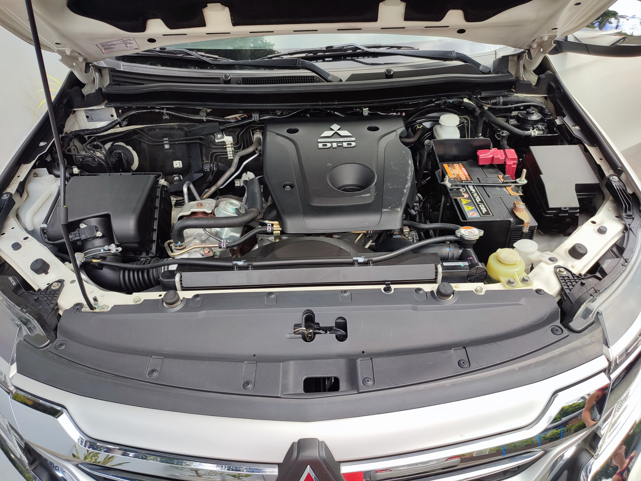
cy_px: 240
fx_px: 463
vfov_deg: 54.9
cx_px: 320
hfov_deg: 69.4
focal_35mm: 25
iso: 50
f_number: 1.9
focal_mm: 6.04
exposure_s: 1/280
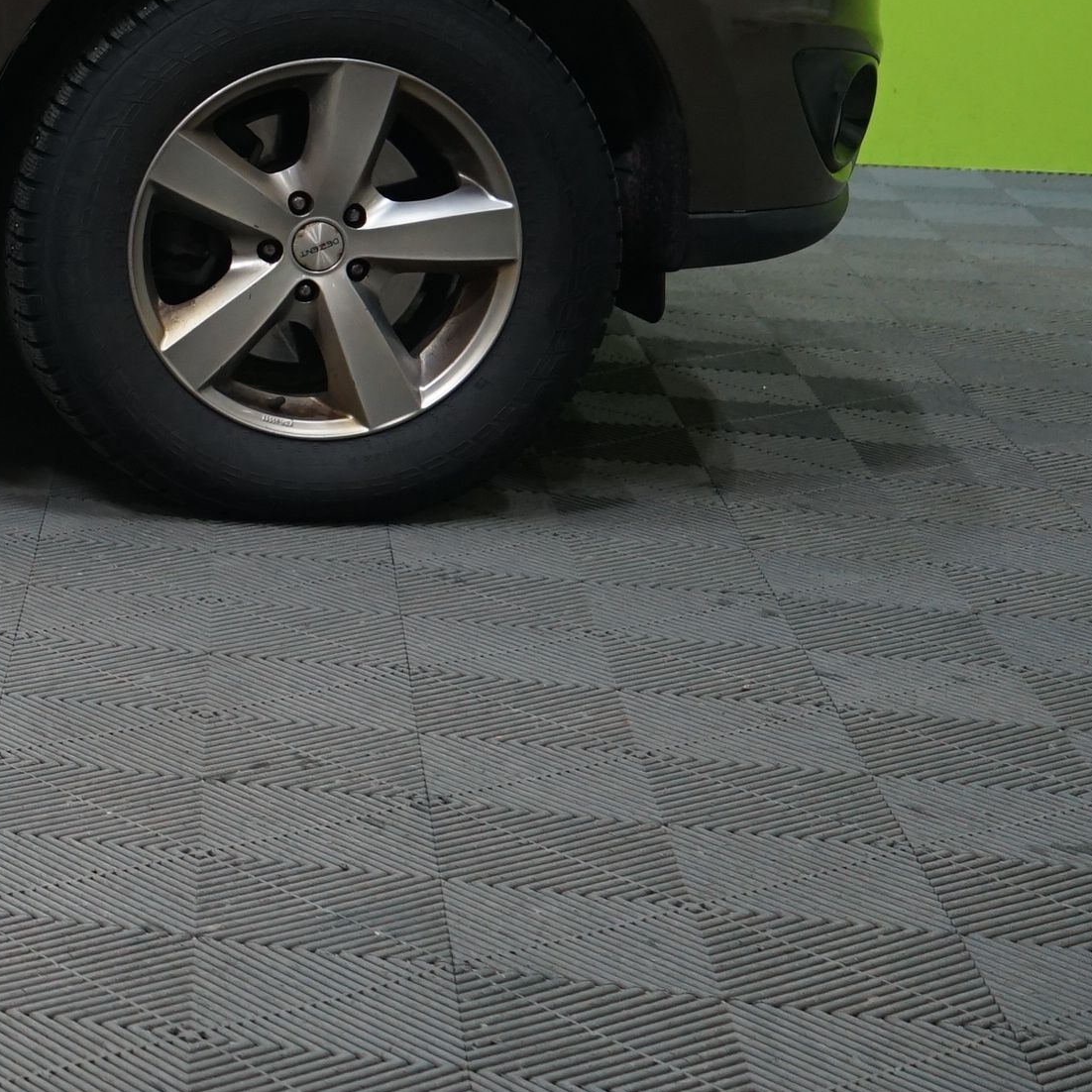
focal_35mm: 88
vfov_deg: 19.1
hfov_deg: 16.6
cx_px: -851
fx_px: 3141
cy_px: -21
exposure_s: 1/20
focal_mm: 29
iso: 1000
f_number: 4.5
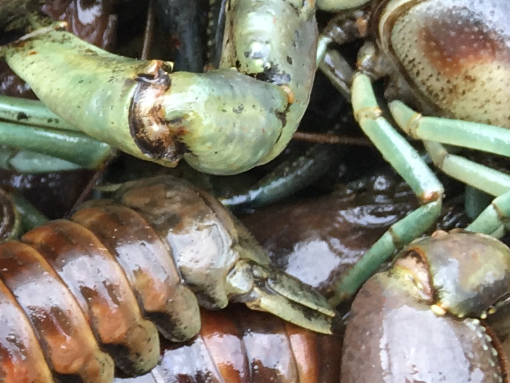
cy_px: 174
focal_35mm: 145
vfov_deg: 10.2
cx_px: -598
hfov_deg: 11.8
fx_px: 2137
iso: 25
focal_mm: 4.15
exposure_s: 1/120
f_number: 2.2
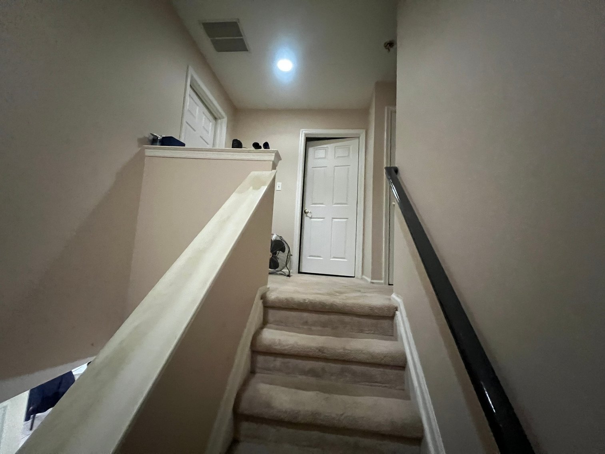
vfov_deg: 89.9
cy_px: 227
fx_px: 227
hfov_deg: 106.2
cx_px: 302
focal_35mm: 13
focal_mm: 1.57
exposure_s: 1/40
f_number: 1.8
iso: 1000
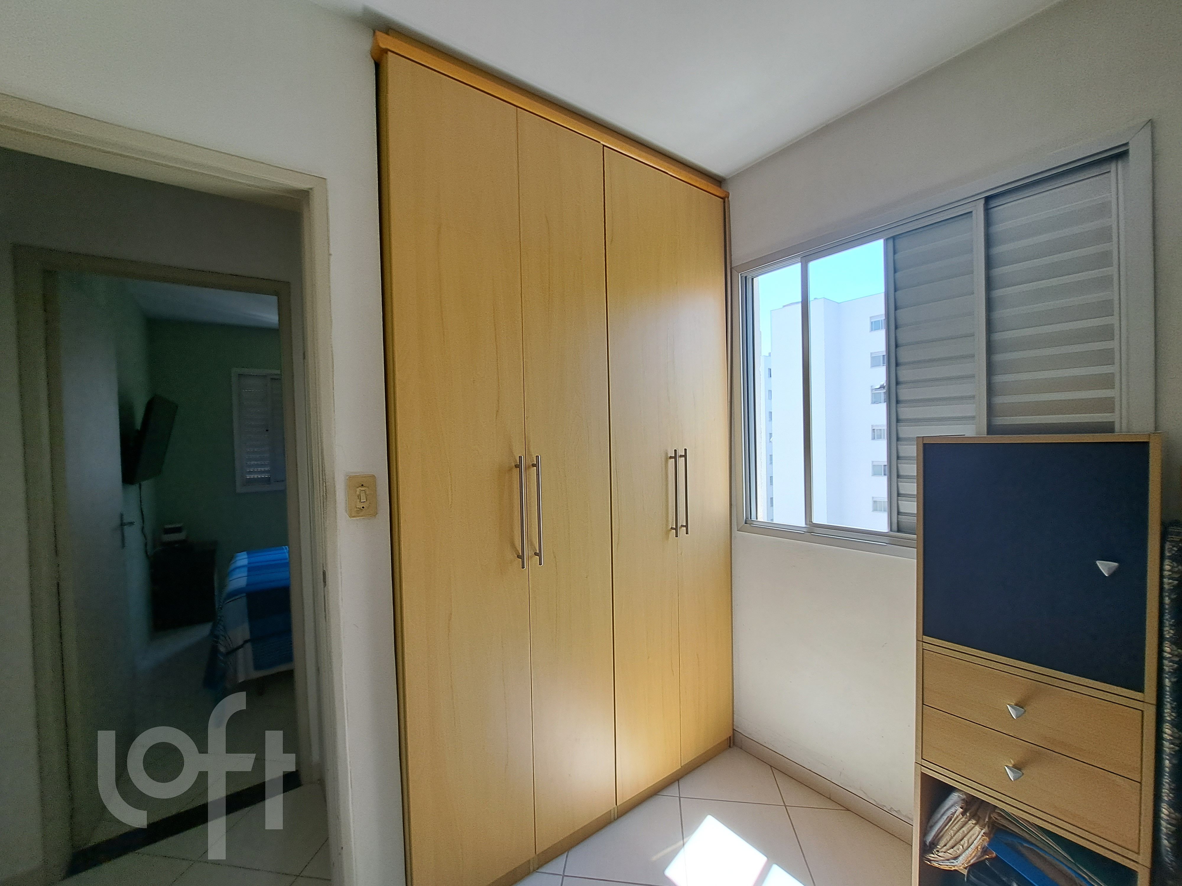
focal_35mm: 13
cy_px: 443
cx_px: 591
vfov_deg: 89.9
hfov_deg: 106.2
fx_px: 444
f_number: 2.2
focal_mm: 1.74
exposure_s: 1/145
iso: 50
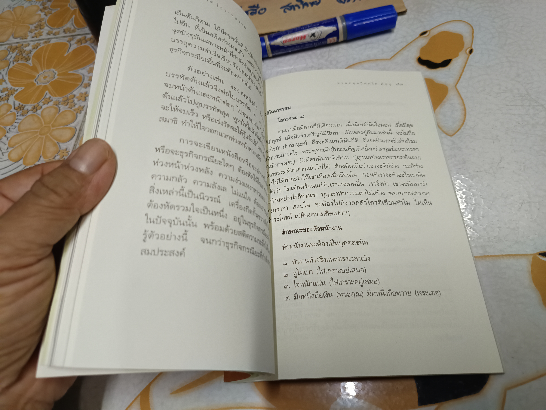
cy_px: 205
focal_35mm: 24
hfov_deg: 71.6
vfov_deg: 56.8
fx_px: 379
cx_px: 273
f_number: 1.7
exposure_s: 1/50
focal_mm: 5.31
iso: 1008
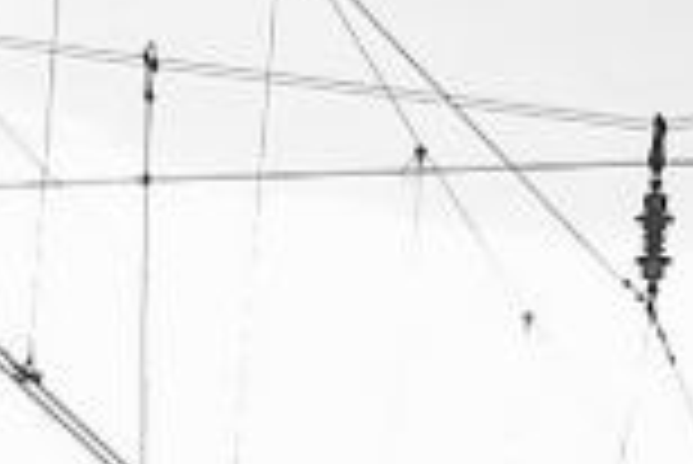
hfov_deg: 9.4
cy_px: 1507
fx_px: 4220
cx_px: 612
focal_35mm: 219
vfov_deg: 5.8
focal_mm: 22
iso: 400
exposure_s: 1/1000
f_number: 8
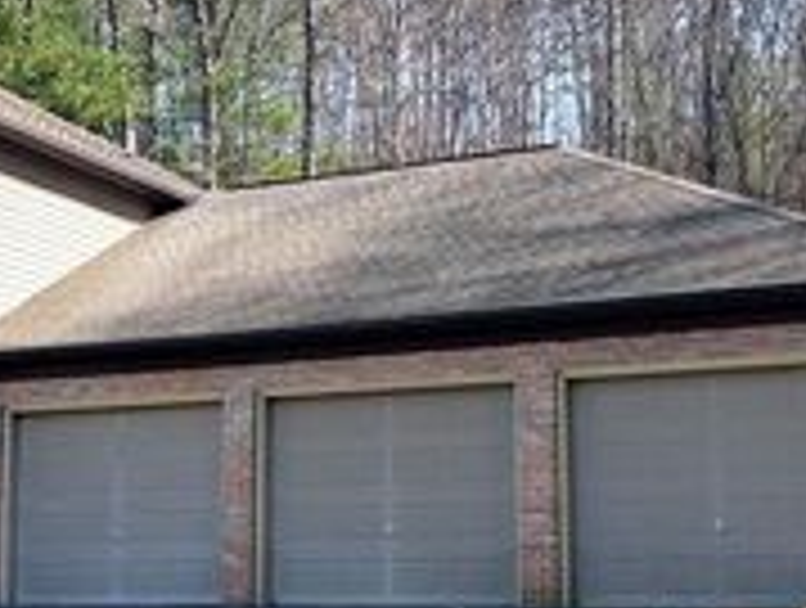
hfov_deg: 28.8
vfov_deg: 21.9
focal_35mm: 67
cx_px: 293
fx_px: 1563
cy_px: 392
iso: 19
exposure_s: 1/551
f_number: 1.68
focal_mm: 6.9
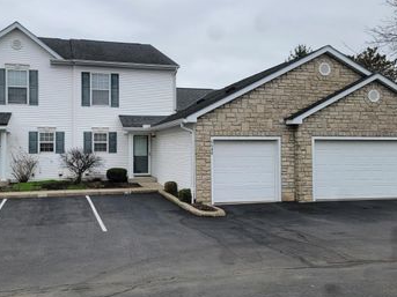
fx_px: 401
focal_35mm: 35
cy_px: 140
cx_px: 171
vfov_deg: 40.7
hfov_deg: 52.5
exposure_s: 1/285
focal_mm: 6.7
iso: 16
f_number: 1.8
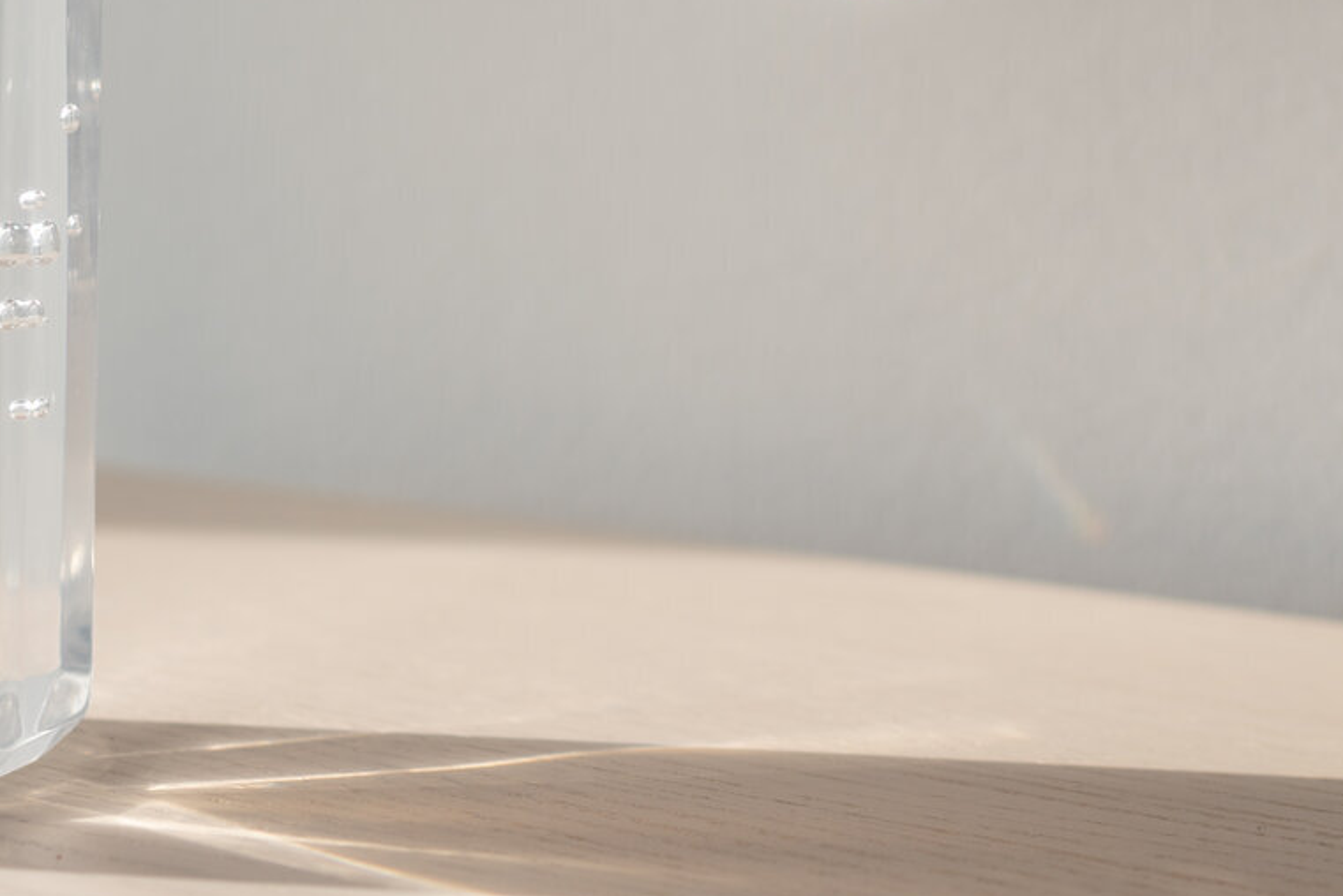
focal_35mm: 92
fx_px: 3433
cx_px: 452
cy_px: -203
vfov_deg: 14.4
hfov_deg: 22.0
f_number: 3.2
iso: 100
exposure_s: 1/500
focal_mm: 35
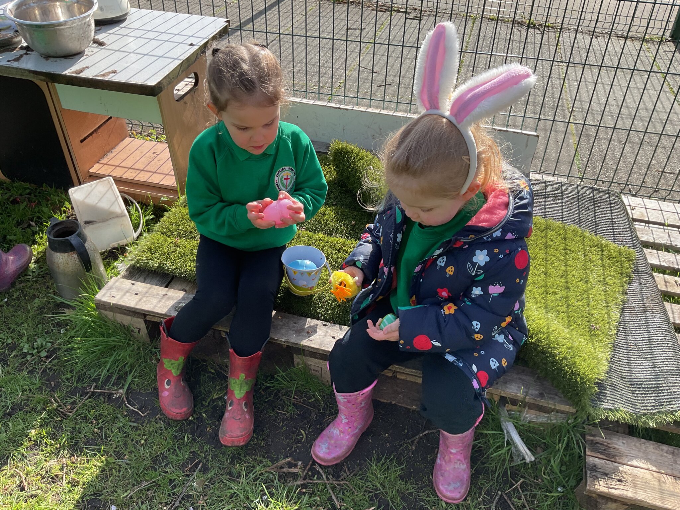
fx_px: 570
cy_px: 255
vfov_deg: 48.2
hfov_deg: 61.7
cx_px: 340
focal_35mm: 29
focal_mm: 3
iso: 16
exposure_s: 1/568
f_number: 1.8
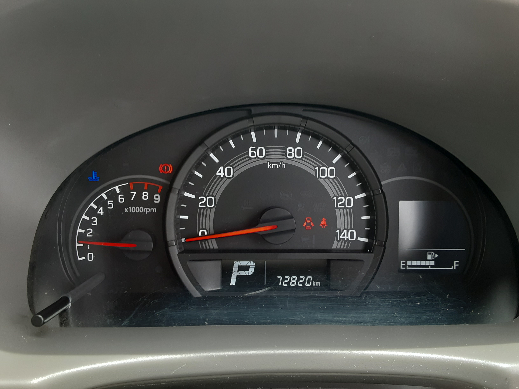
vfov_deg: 51.4
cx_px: 260
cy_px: 194
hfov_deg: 65.3
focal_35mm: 27
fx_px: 405
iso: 64
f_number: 1.9
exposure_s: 1/100
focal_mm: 2.91
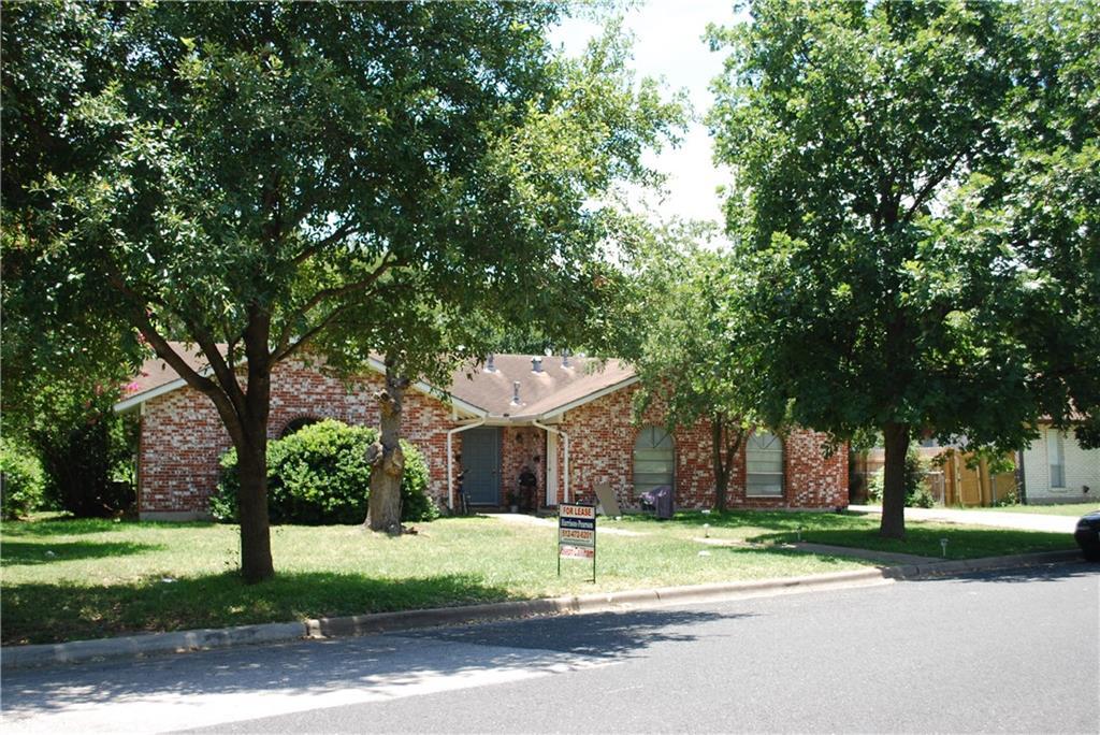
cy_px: 368
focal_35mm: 36
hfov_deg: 53.1
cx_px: 550
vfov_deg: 36.9
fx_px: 1101
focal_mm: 24
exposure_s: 1/125
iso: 100
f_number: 5.6
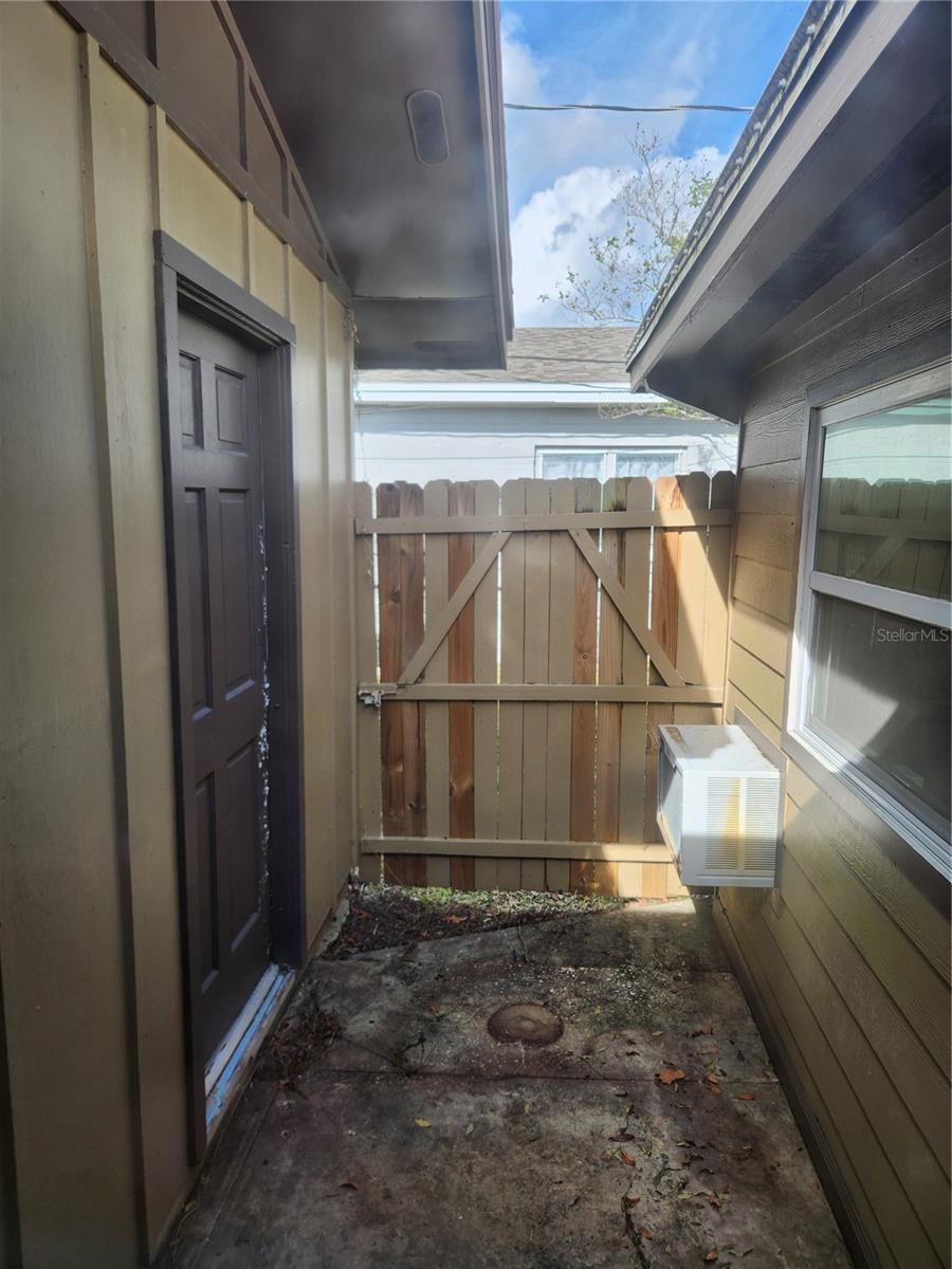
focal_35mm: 23
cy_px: 634
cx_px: 476
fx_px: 843
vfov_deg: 73.9
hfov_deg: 58.9
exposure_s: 1/215
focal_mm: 5.4
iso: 20
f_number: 1.8
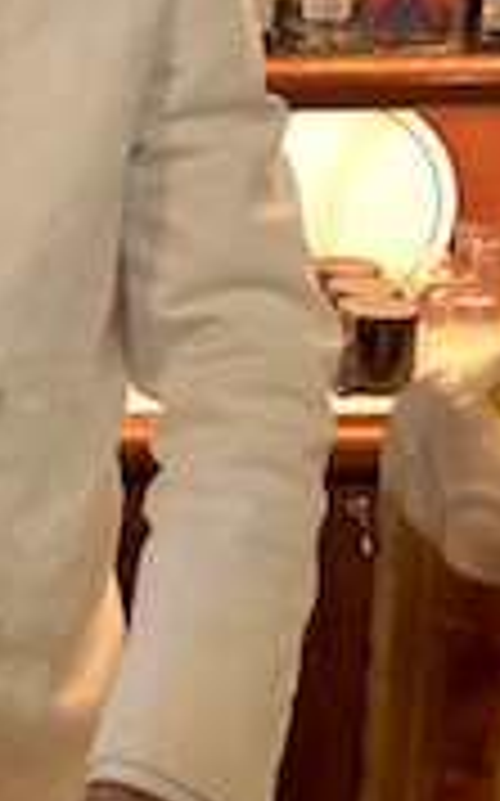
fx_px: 1747
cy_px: 274
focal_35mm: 80
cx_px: -77
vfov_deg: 25.7
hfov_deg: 15.8
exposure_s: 1/4
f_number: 1.8
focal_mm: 3.99
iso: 125
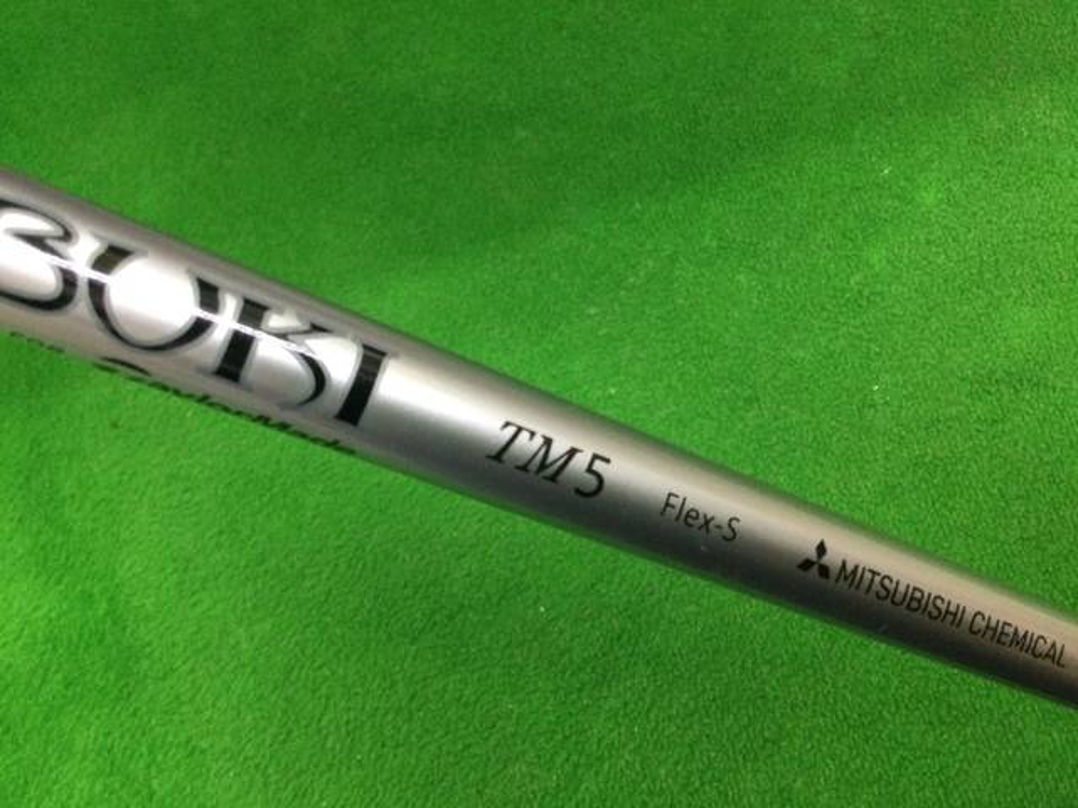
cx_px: 539
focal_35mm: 31
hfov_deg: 58.4
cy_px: 404
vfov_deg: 45.4
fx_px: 965
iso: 160
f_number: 2.4
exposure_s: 1/30
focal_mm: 3.3
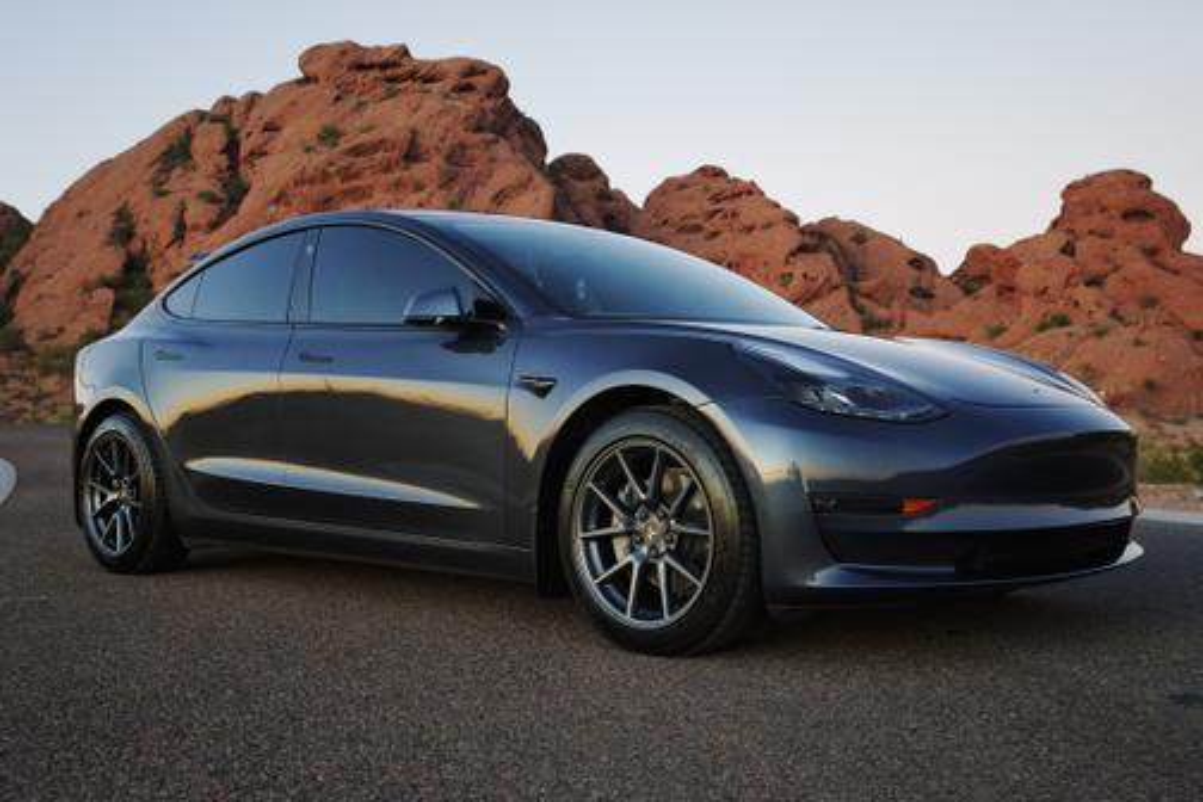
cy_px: 401
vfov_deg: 33.4
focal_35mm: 40
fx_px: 1337
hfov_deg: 48.5
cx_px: 602
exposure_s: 1/125
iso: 1250
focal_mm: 27
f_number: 7.1
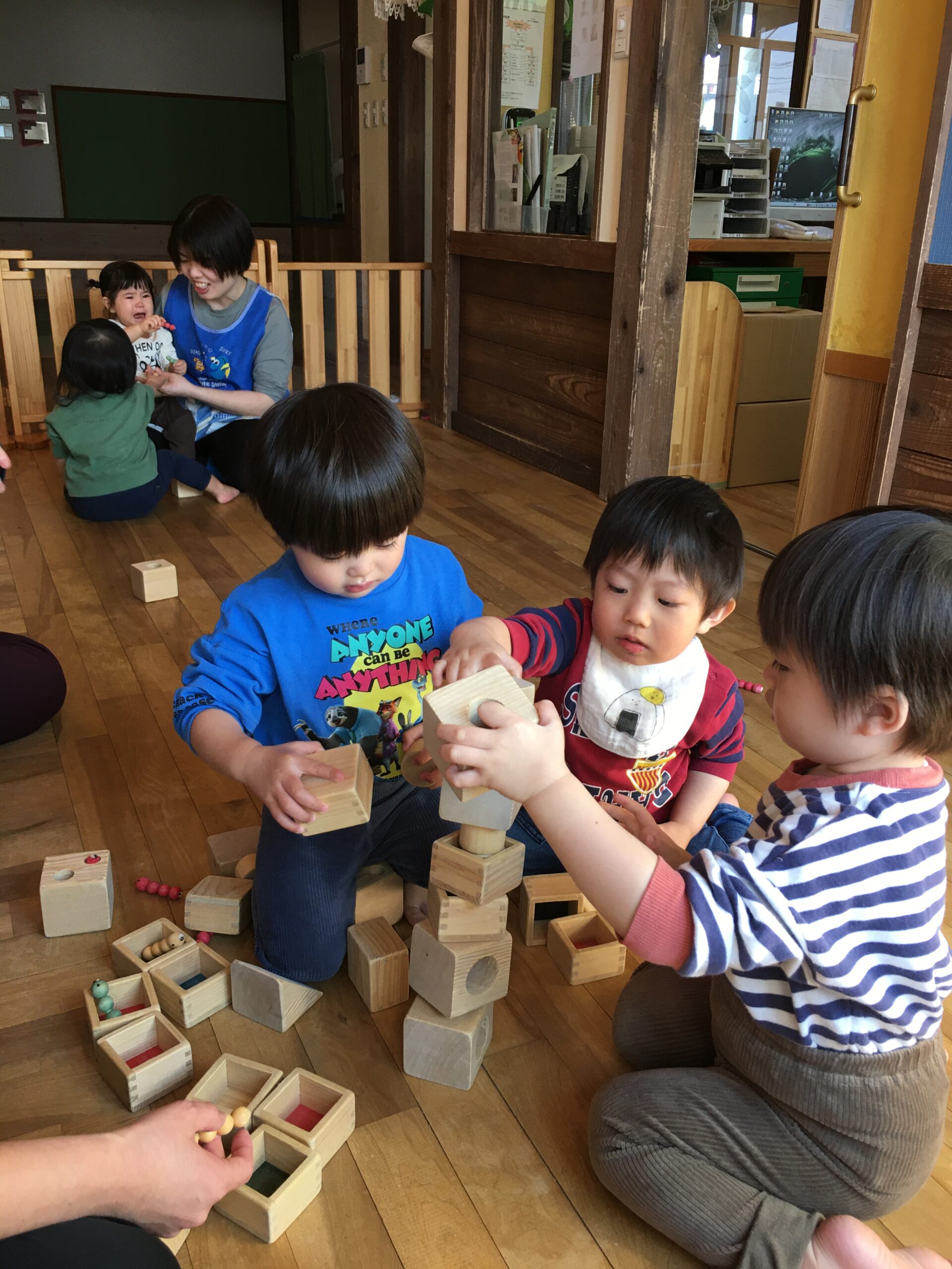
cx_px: 476
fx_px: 1063
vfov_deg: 61.7
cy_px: 634
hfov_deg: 48.2
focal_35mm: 29
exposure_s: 1/30
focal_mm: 4.15
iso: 25
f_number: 2.2
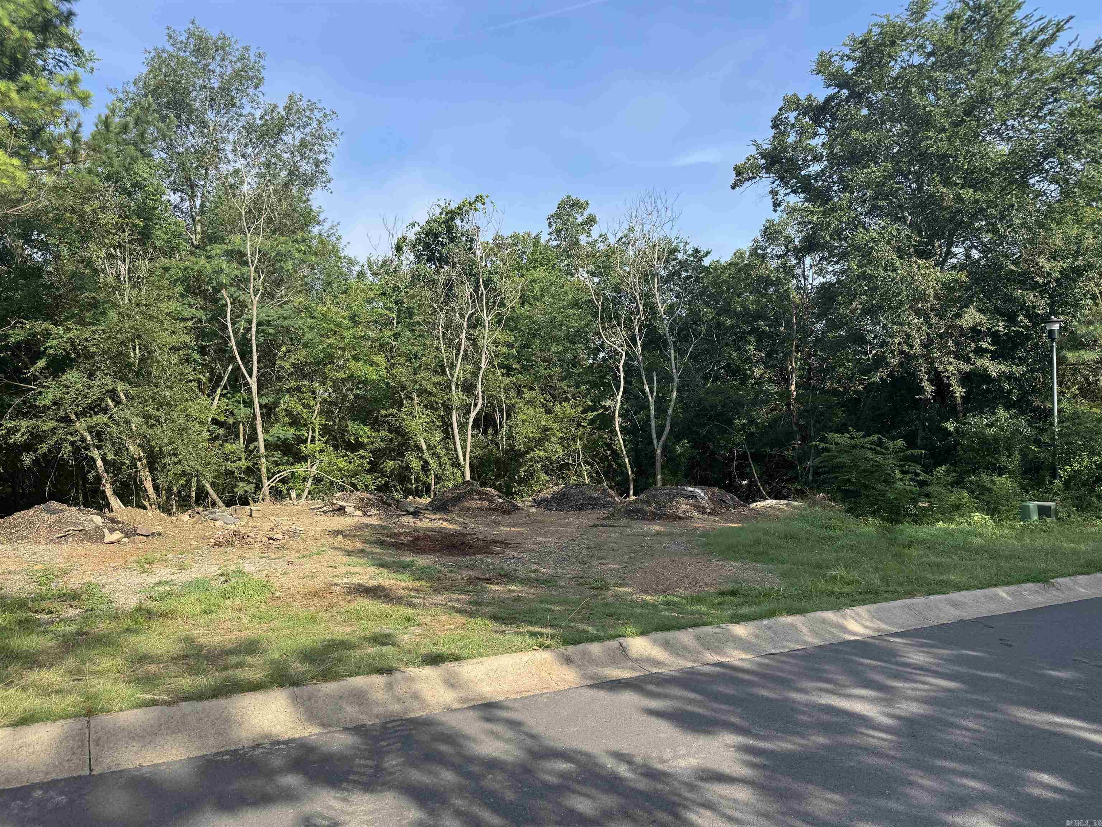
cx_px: 551
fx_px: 764
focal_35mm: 24
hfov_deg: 71.6
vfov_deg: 56.8
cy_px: 414
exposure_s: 1/1980
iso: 80
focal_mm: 6.76
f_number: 1.78
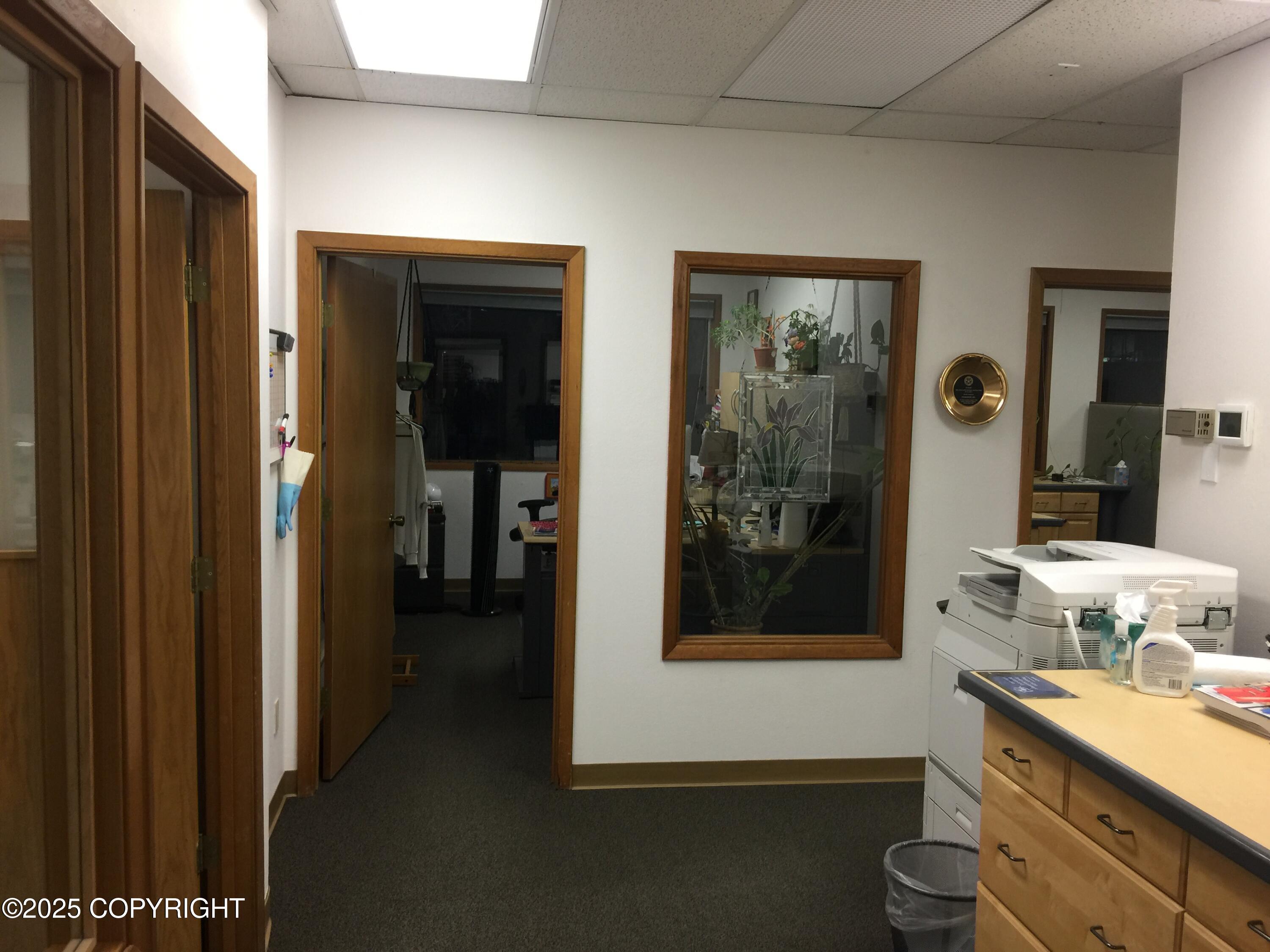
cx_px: 635
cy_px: 476
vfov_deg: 48.2
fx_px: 1064
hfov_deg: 61.7
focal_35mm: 29
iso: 32
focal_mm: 4.15
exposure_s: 1/15
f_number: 2.2
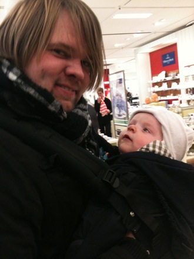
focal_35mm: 35
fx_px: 262
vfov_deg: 52.6
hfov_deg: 40.7
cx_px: 97
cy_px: 130
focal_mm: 3.85
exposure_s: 1/17
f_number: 2.8
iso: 125
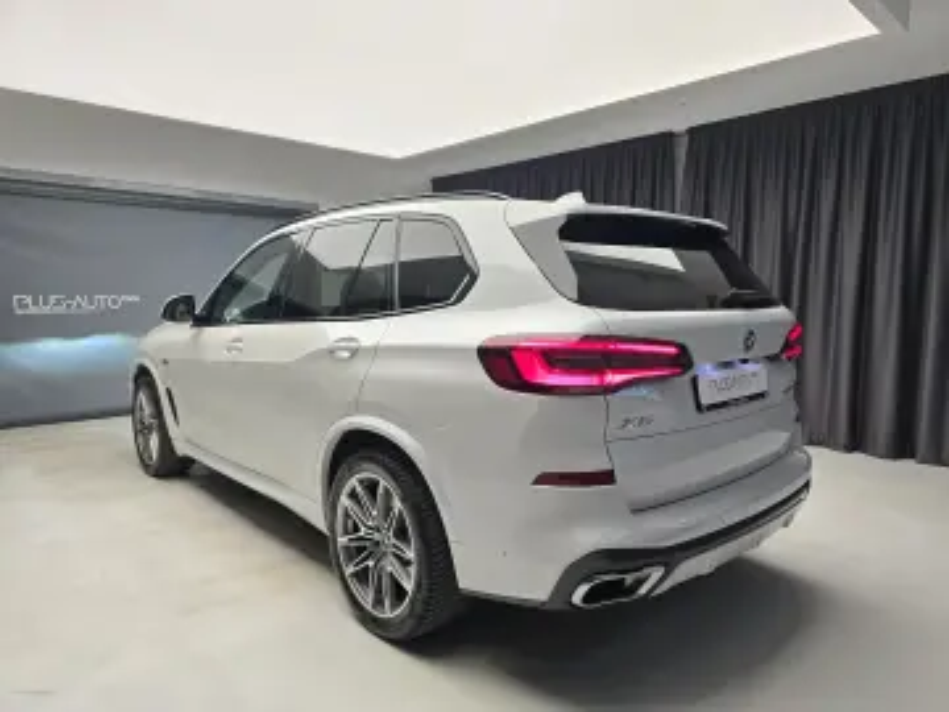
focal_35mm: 23
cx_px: 474
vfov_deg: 58.9
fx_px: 631
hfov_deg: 73.9
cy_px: 356
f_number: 1.7
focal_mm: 6.3
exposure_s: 1/180
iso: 125
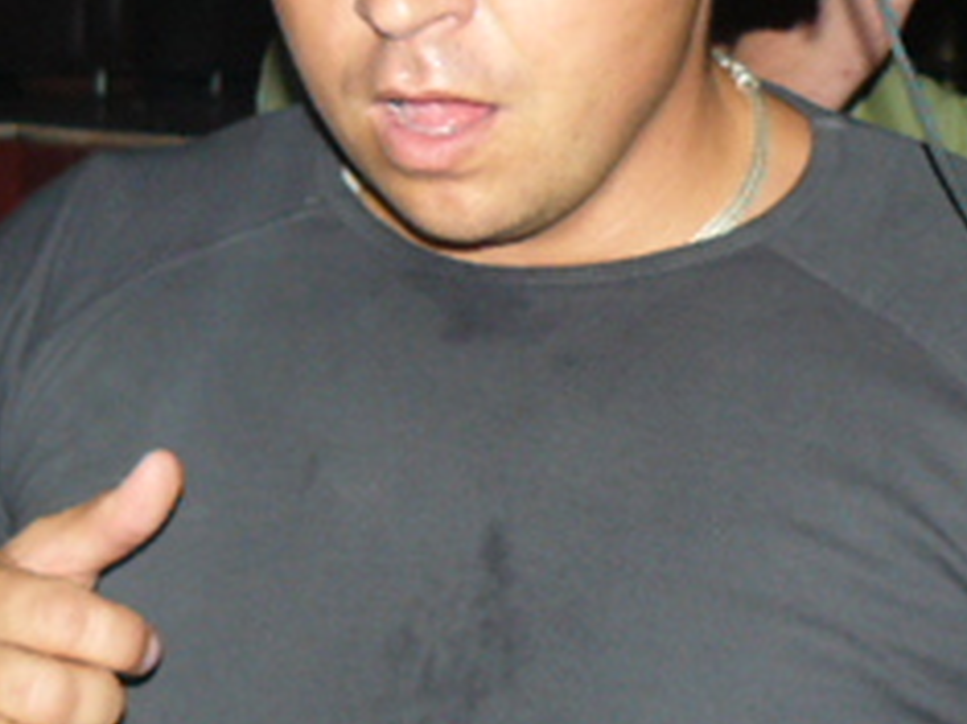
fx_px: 2736
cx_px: 366
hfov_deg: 20.0
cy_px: 255
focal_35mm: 98
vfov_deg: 15.1
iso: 100
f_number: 2.8
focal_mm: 6
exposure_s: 1/30
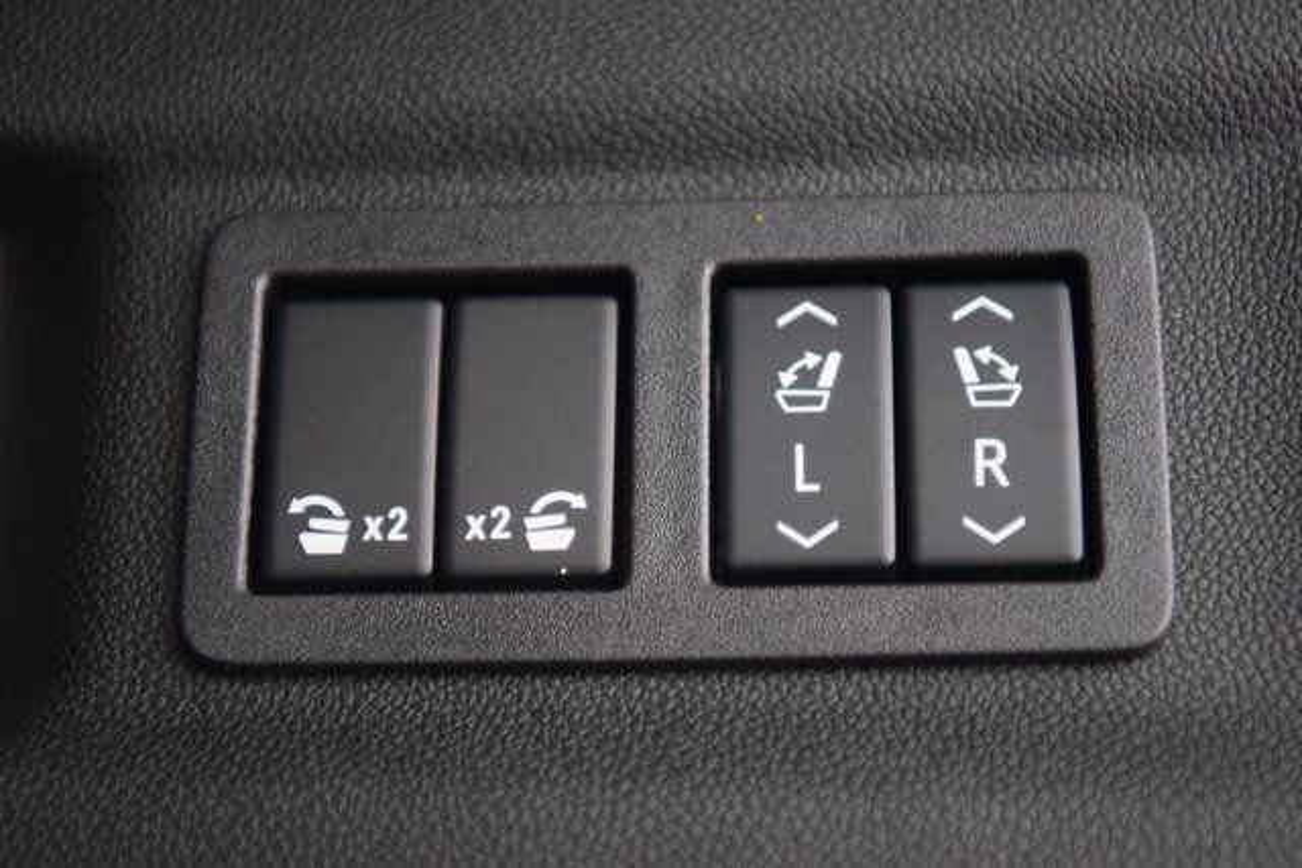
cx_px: 651
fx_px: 3364
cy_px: 434
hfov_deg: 21.9
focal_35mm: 93
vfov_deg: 14.7
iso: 1600
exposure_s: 1/6
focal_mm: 62
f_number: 2.8
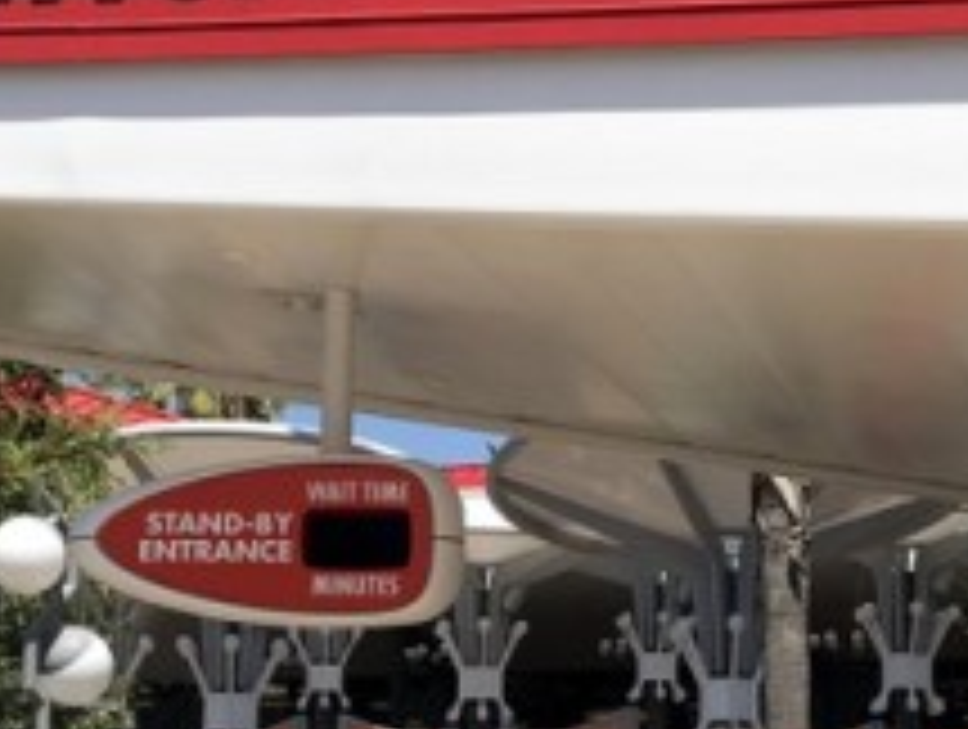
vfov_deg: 16.2
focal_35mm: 91
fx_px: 2549
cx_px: 630
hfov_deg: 21.4
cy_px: 524
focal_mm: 3.99
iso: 20
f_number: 1.8
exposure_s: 1/2817
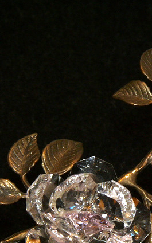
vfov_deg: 8.1
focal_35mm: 260
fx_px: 1723
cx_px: 174
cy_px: 153
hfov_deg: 5.0
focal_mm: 27.4
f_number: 6.3
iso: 100
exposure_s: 1/4
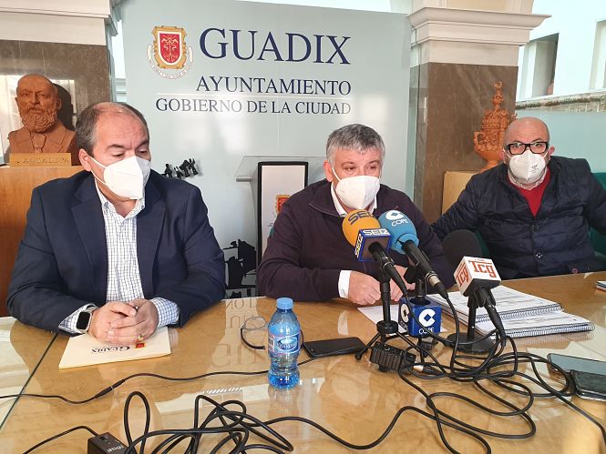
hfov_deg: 67.3
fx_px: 455
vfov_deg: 53.1
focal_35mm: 26
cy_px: 227
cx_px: 303
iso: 160
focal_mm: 4.32
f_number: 2.4
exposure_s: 1/50
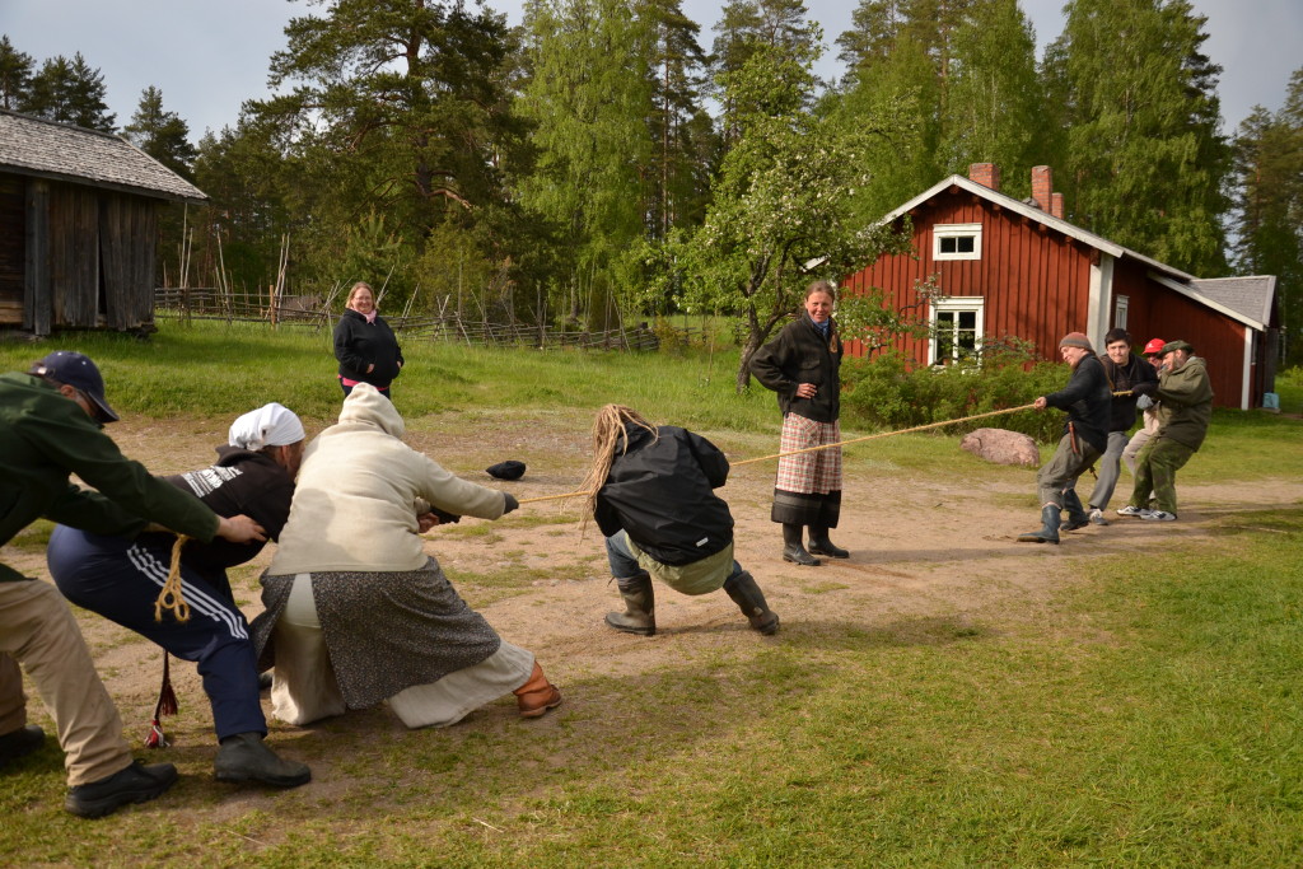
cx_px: 652
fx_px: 1140
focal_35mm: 32
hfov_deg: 59.5
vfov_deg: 41.7
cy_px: 434
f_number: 4
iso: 400
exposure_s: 1/2000
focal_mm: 21
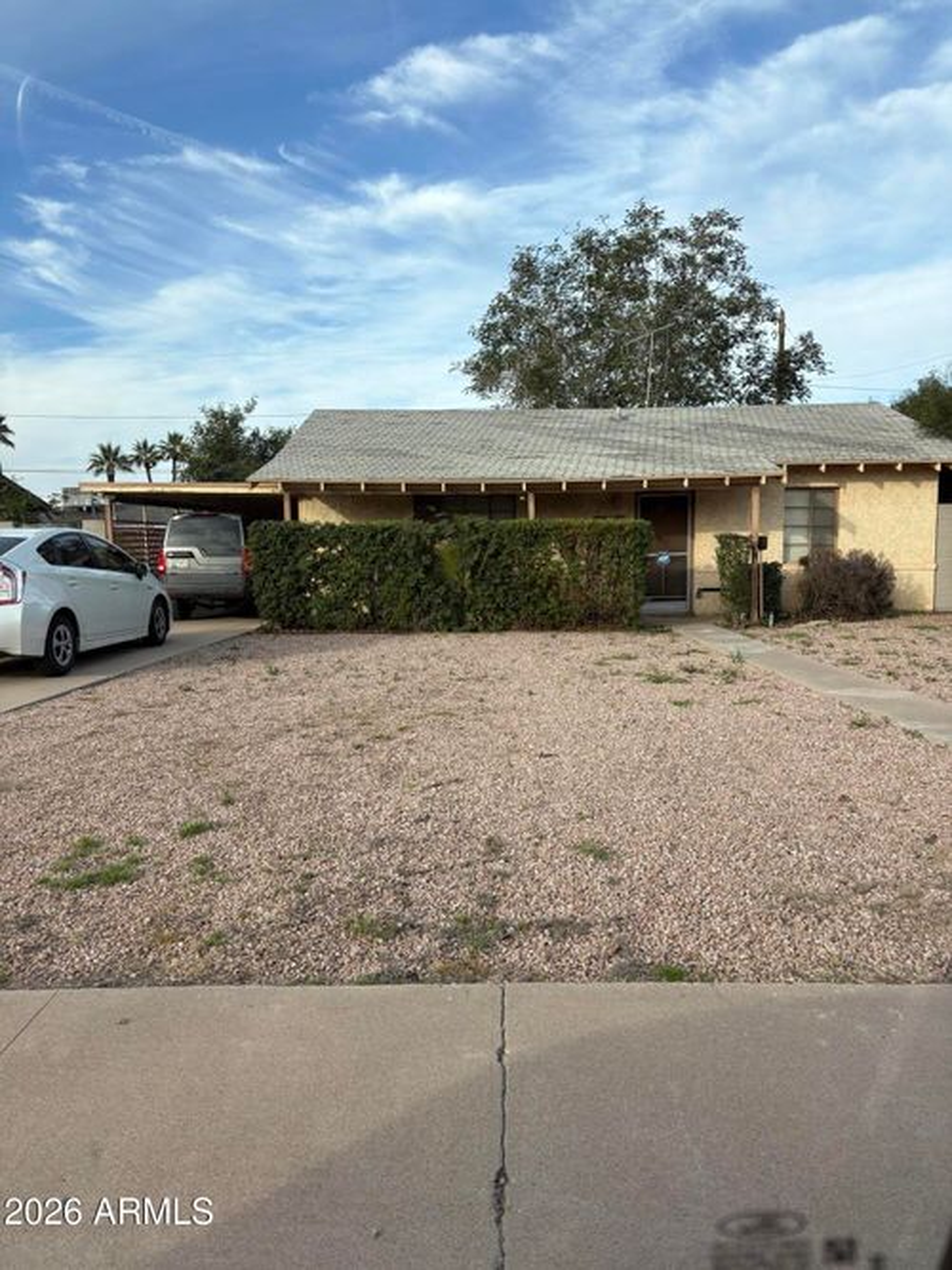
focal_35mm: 26
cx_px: 476
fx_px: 954
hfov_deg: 53.0
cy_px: 635
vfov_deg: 67.3
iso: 50
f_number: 1.6
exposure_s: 1/500
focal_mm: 5.96
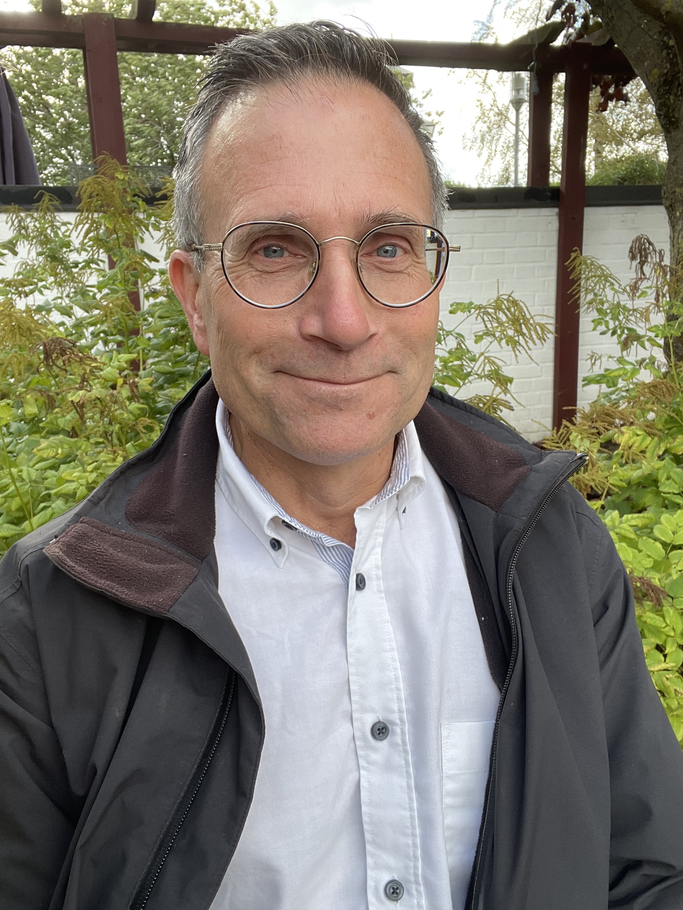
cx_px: 342
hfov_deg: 46.8
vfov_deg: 60.0
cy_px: 455
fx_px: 789
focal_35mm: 30
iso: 40
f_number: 2.2
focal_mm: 2.71
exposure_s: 1/121
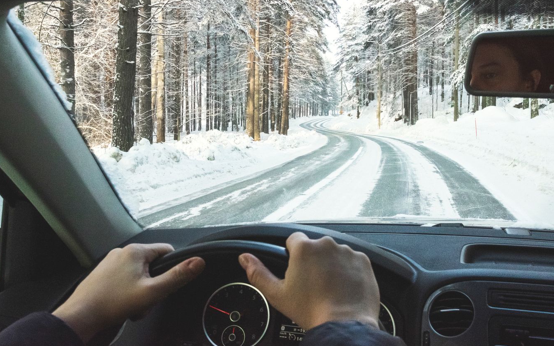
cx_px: 277
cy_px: 170
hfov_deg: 54.0
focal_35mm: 36
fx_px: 543
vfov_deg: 35.3
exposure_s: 1/500
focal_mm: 23
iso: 6400
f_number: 11
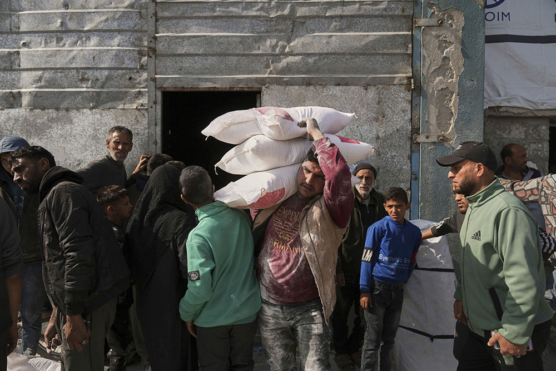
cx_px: 278
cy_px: 186
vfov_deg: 53.1
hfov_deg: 73.7
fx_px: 371
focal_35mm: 24
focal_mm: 24
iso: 200
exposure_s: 1/2000
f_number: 4
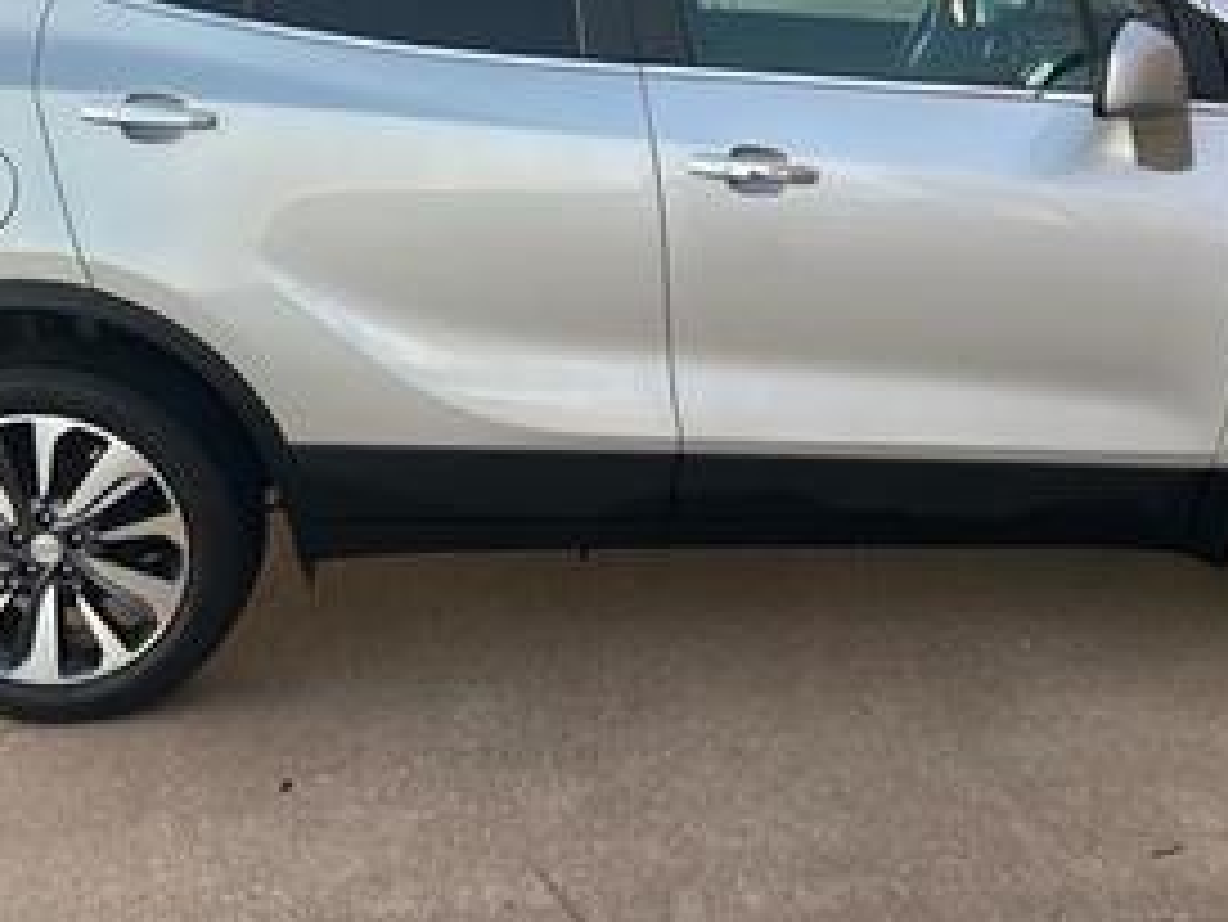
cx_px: 760
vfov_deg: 29.8
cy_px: 234
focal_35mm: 48
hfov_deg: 39.4
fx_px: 1704
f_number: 1.5
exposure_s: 1/121
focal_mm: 5.7
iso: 50
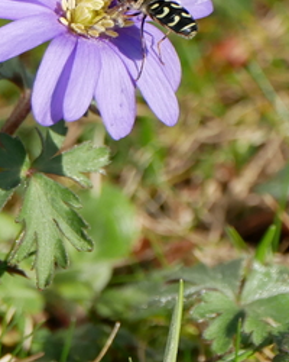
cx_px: 73
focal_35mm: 1080
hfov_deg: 1.4
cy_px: 26
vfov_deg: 1.8
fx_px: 11547
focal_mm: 173
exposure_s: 1/1600
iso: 640
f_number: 5.6
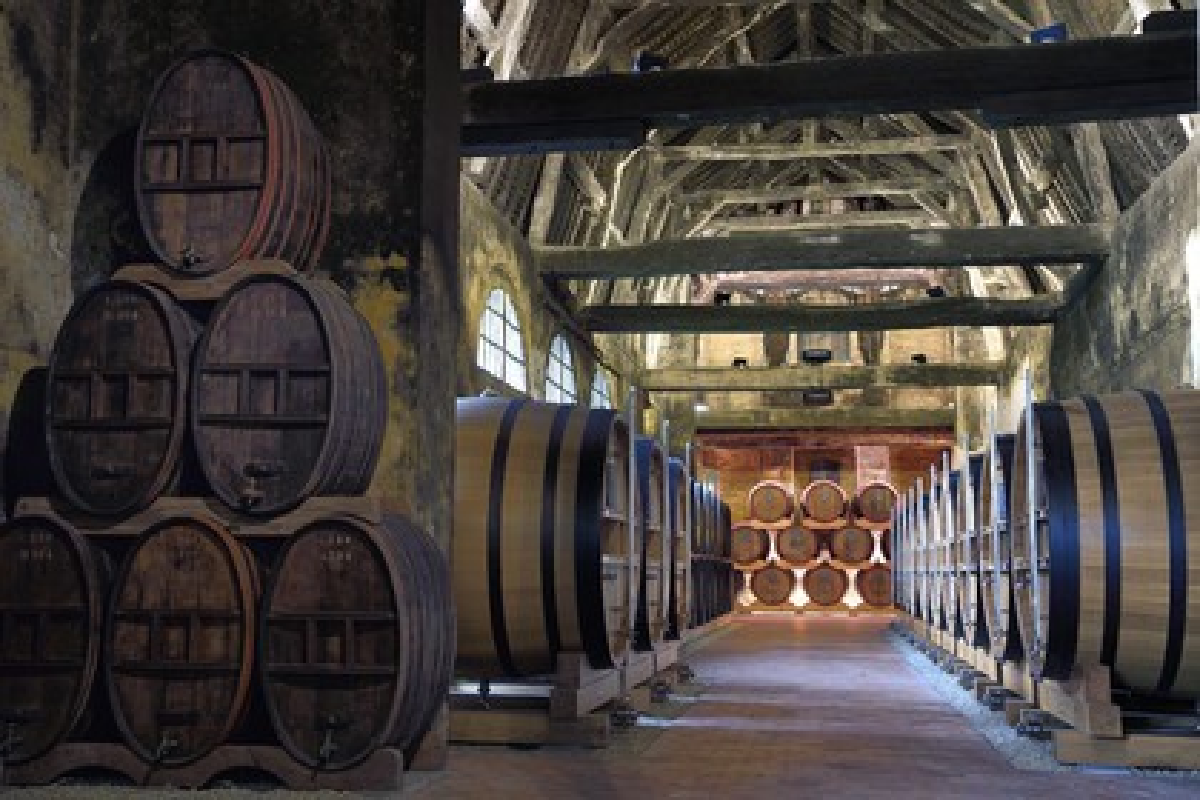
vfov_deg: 31.9
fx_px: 1400
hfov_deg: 46.4
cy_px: 400
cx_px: 600
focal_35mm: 42
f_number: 8
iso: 400
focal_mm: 42
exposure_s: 2
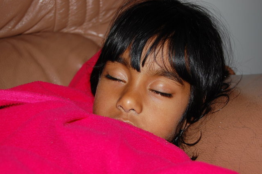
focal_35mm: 72
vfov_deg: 18.9
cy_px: 87
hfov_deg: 28.1
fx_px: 524
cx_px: 131
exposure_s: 1/125
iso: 200
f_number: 5.6
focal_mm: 48
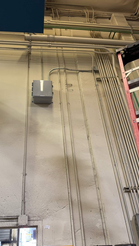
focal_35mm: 27
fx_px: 177
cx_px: 53
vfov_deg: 69.9
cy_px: 122
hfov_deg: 42.6
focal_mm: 6.76
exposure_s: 1/60
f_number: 1.78
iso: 160
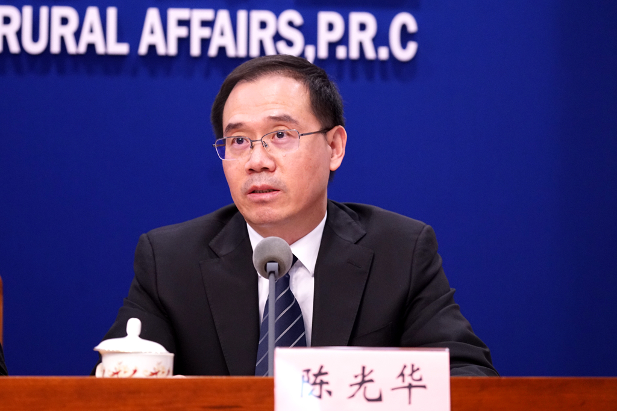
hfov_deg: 20.2
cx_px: 308
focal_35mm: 101
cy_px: 206
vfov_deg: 13.6
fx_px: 1731
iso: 4000
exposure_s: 1/160
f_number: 4
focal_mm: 101
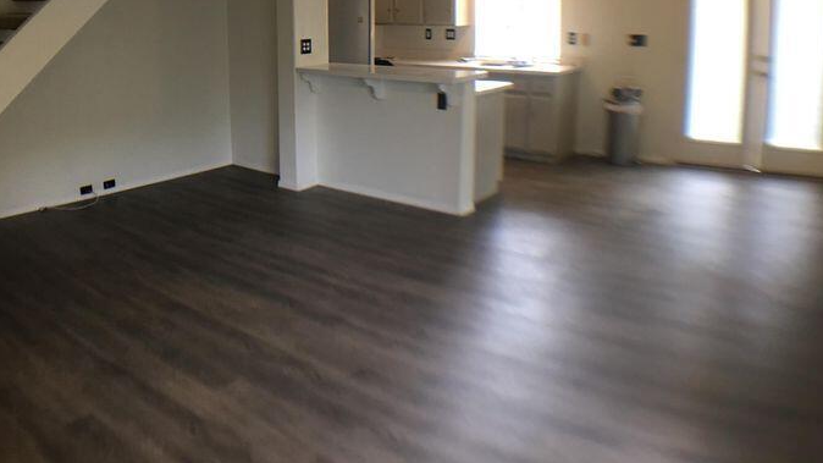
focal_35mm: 40
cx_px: 322
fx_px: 873
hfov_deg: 50.1
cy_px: 75
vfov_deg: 28.9
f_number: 2.2
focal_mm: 4.15
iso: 50
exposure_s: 1/15
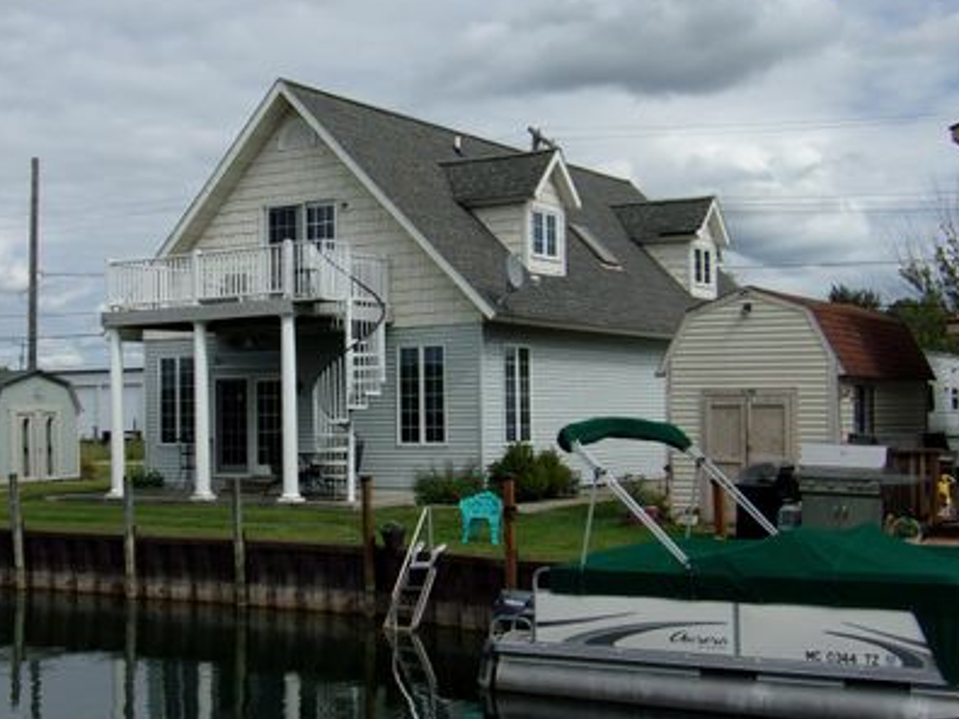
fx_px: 1468
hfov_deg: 36.0
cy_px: 379
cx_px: 361
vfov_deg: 27.5
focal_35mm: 53
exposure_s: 1/100
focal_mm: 7.6
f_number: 13.1
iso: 80
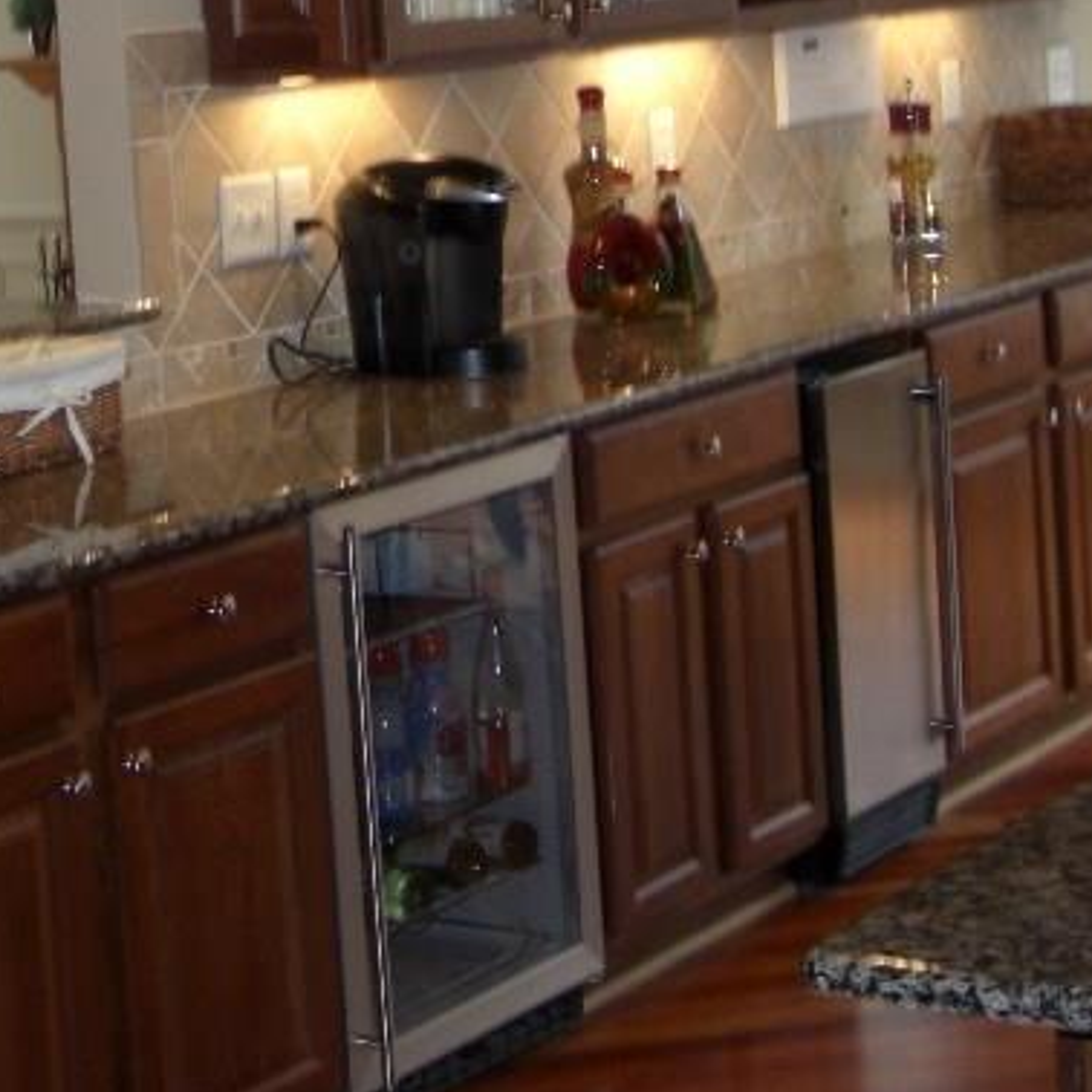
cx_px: 214
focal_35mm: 91
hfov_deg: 18.9
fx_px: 3248
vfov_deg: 18.6
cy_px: 38
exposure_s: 1/60
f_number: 2.8
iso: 200
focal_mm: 7.9
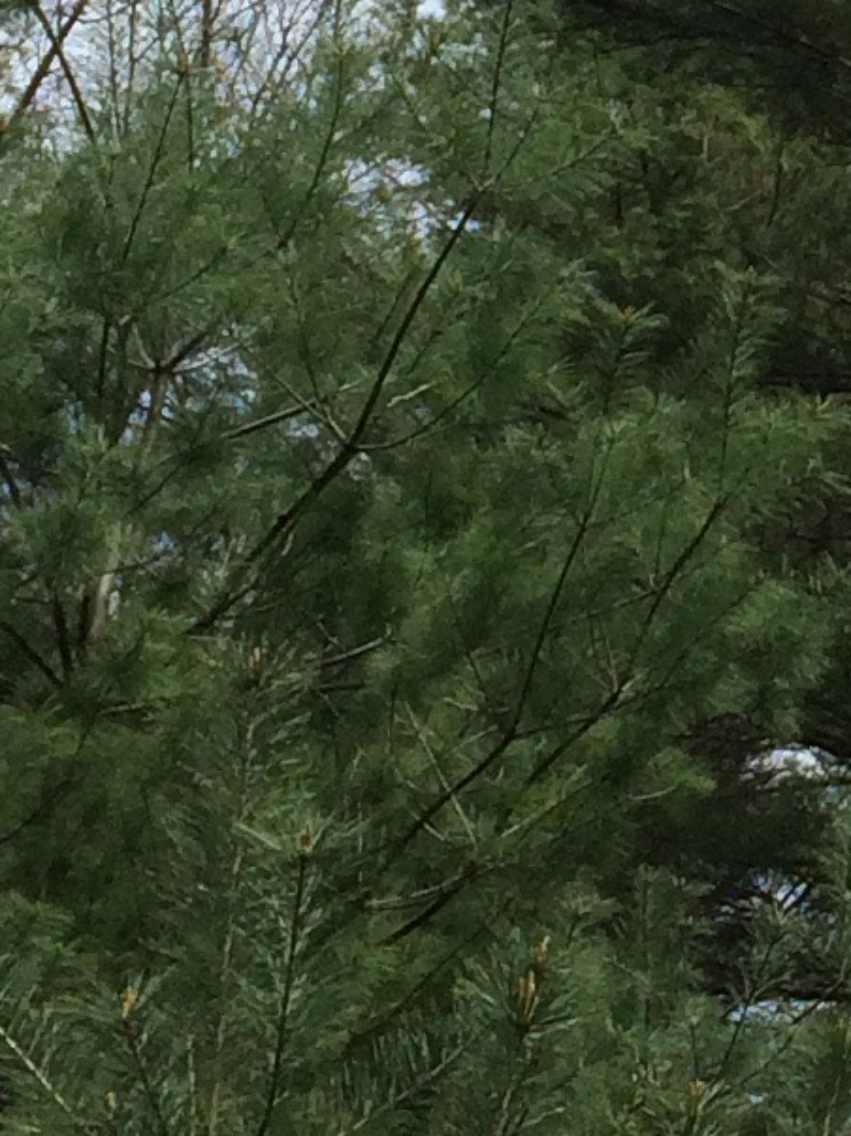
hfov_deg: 8.7
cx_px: 1896
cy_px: -213
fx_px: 5148
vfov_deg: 12.3
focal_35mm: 157
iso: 32
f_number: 2.2
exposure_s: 1/2740
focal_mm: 4.15
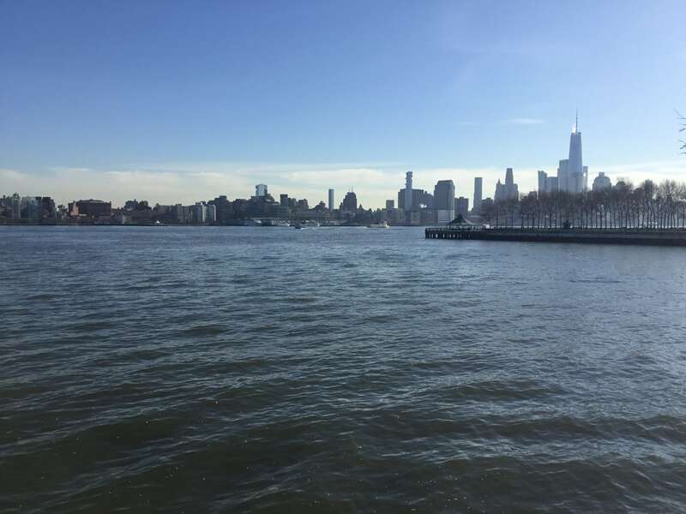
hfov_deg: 58.4
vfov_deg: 45.4
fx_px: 614
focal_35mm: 31
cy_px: 257
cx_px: 343
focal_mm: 3.3
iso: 25
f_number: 2.4
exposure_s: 1/2092
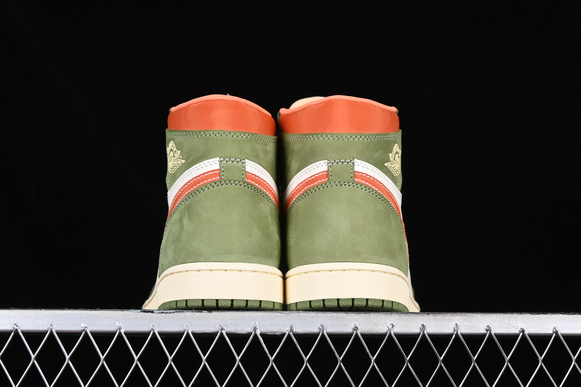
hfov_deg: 27.0
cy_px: 194
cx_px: 290
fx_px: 1210
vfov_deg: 18.2
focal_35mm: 75
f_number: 7.1
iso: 160
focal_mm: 50
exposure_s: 1/80
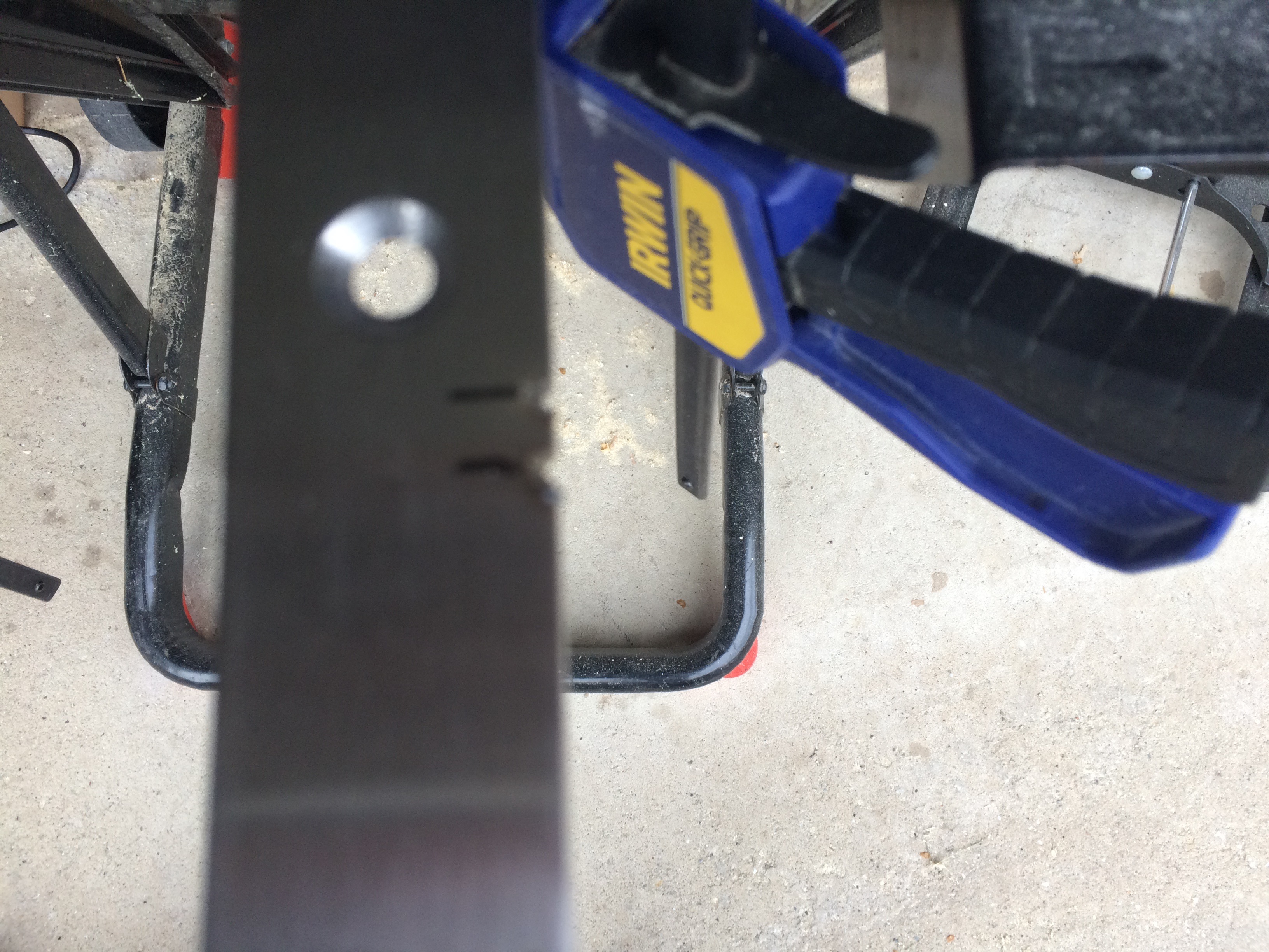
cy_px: 476
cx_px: 634
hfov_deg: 61.7
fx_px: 1063
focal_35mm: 29
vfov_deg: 48.2
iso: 64
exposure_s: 1/120
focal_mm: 4.15
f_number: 2.2
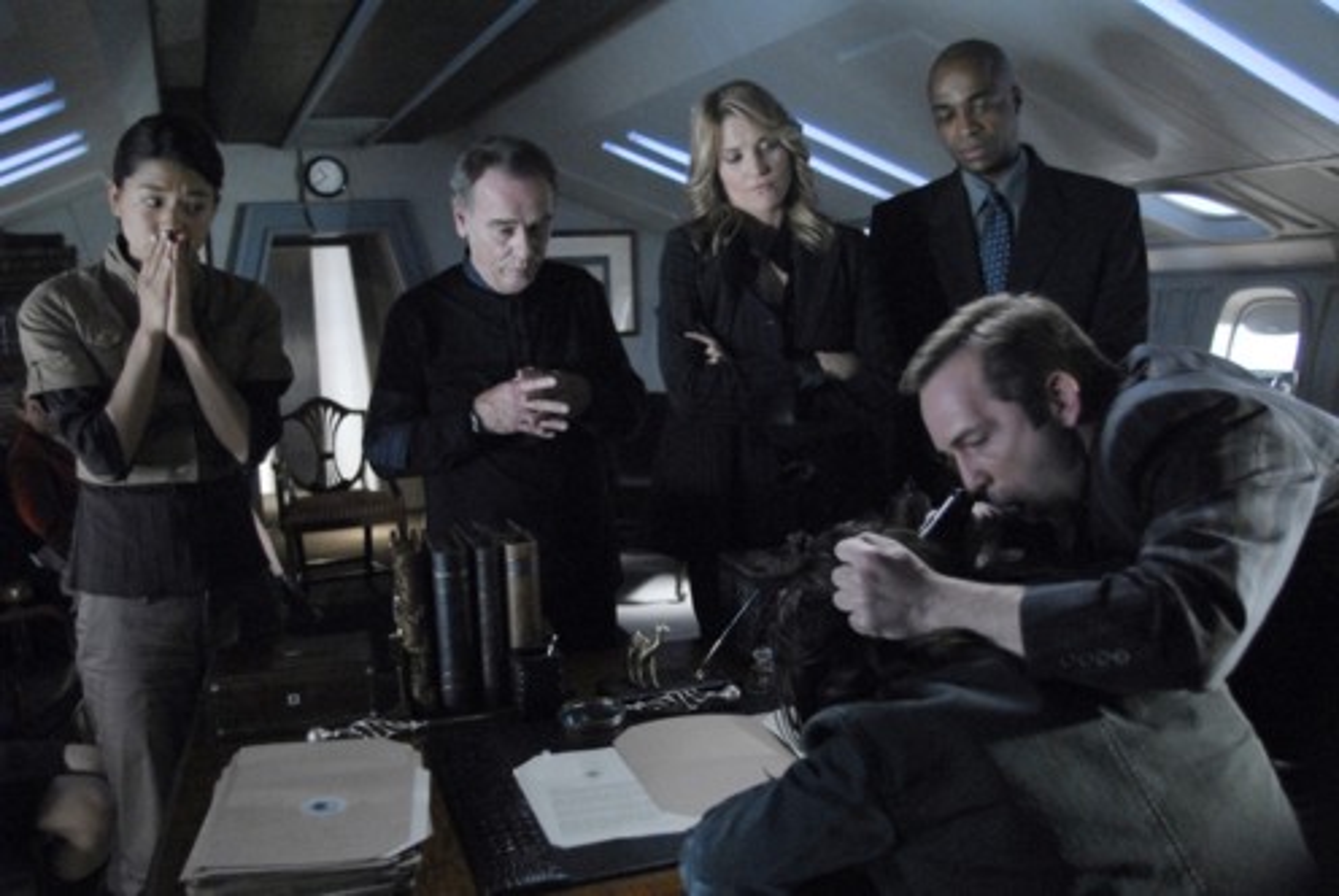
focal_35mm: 30
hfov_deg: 61.9
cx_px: 670
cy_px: 448
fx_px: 1117
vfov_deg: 43.7
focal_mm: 20
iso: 1250
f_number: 2.8
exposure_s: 1/50
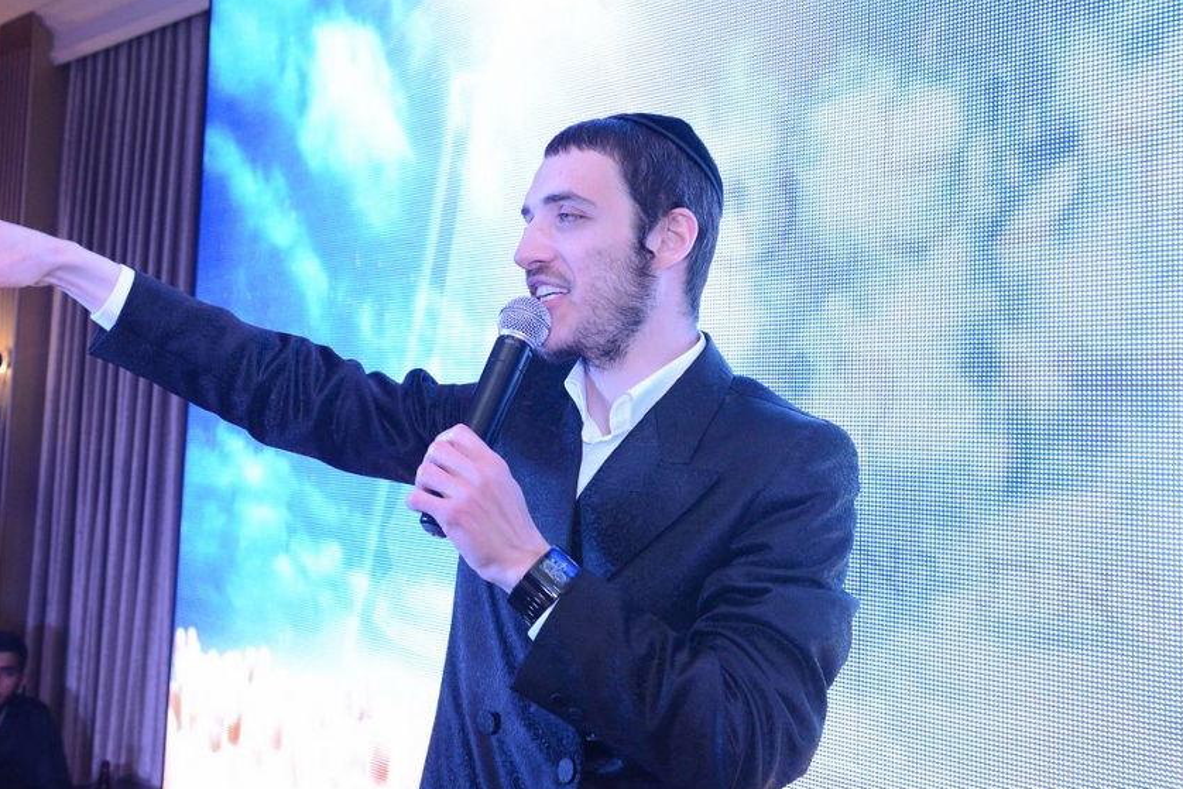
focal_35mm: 44
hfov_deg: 44.4
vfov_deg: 30.4
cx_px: 515
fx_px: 1446
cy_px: 314
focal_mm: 36
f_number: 5.6
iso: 3200
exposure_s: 1/125
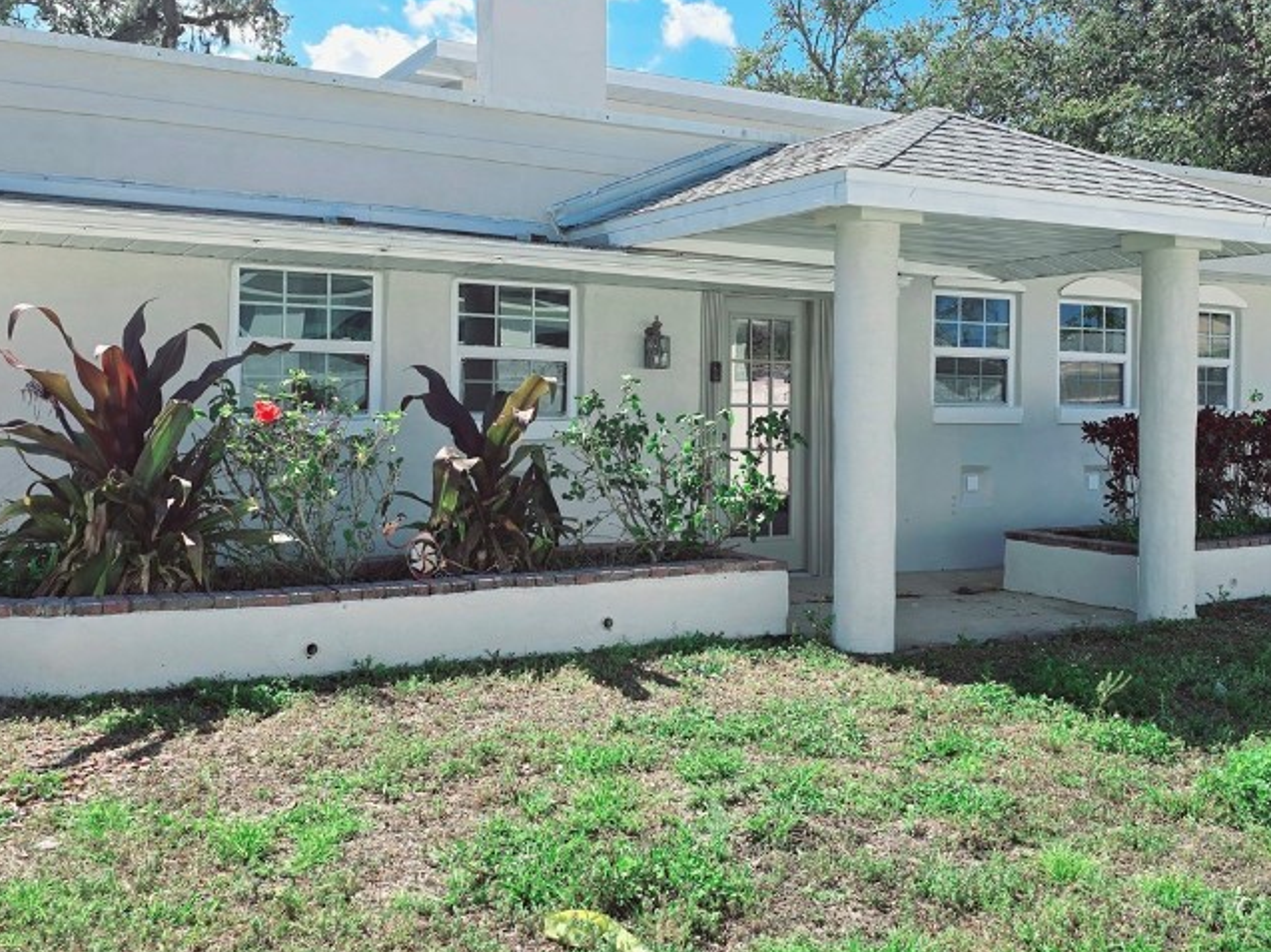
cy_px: 427
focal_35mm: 37
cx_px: 696
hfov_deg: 50.1
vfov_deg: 38.6
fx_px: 1358
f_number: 1.7
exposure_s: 1/769
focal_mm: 6.3
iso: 12
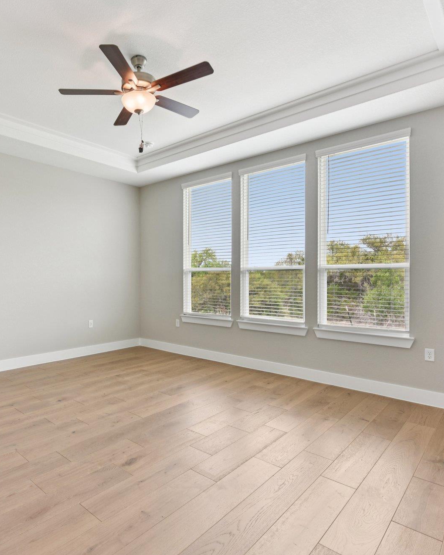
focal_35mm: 22
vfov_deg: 75.0
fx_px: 361
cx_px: 145
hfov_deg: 61.5
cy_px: 284
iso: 100
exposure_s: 1/30
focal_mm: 15
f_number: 8
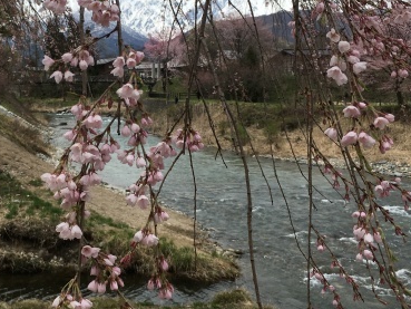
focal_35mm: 50
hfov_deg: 37.6
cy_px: 129
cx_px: 124
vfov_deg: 29.1
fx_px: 594
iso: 25
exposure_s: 1/2262
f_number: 2.2
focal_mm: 4.15
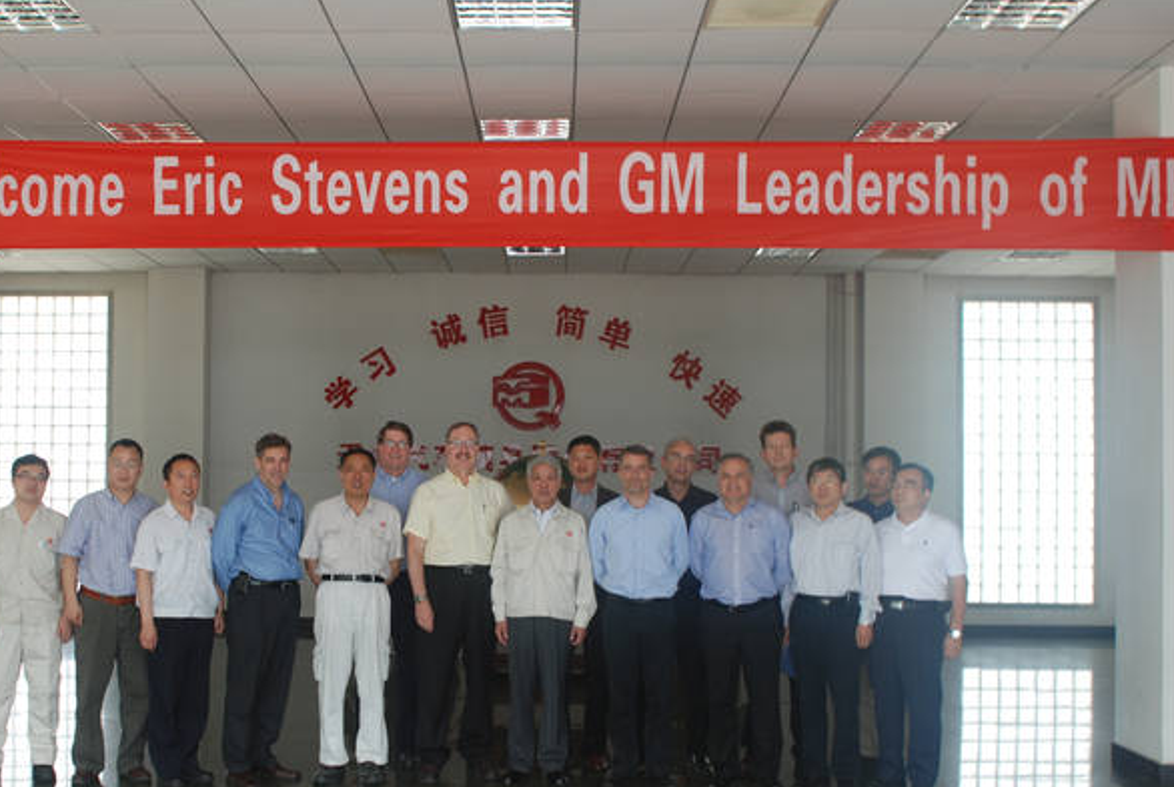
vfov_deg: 31.3
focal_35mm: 43
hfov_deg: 45.2
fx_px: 1405
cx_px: 497
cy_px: 446
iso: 200
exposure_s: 1/50
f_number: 4
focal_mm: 24
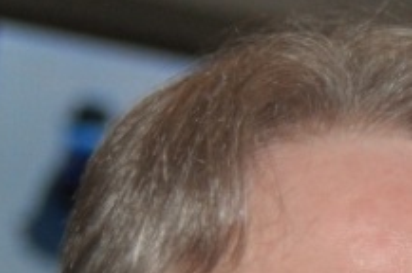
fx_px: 5497
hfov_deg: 4.3
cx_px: 680
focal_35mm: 481
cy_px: 603
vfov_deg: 2.8
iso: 800
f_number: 5.3
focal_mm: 68
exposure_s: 1/60
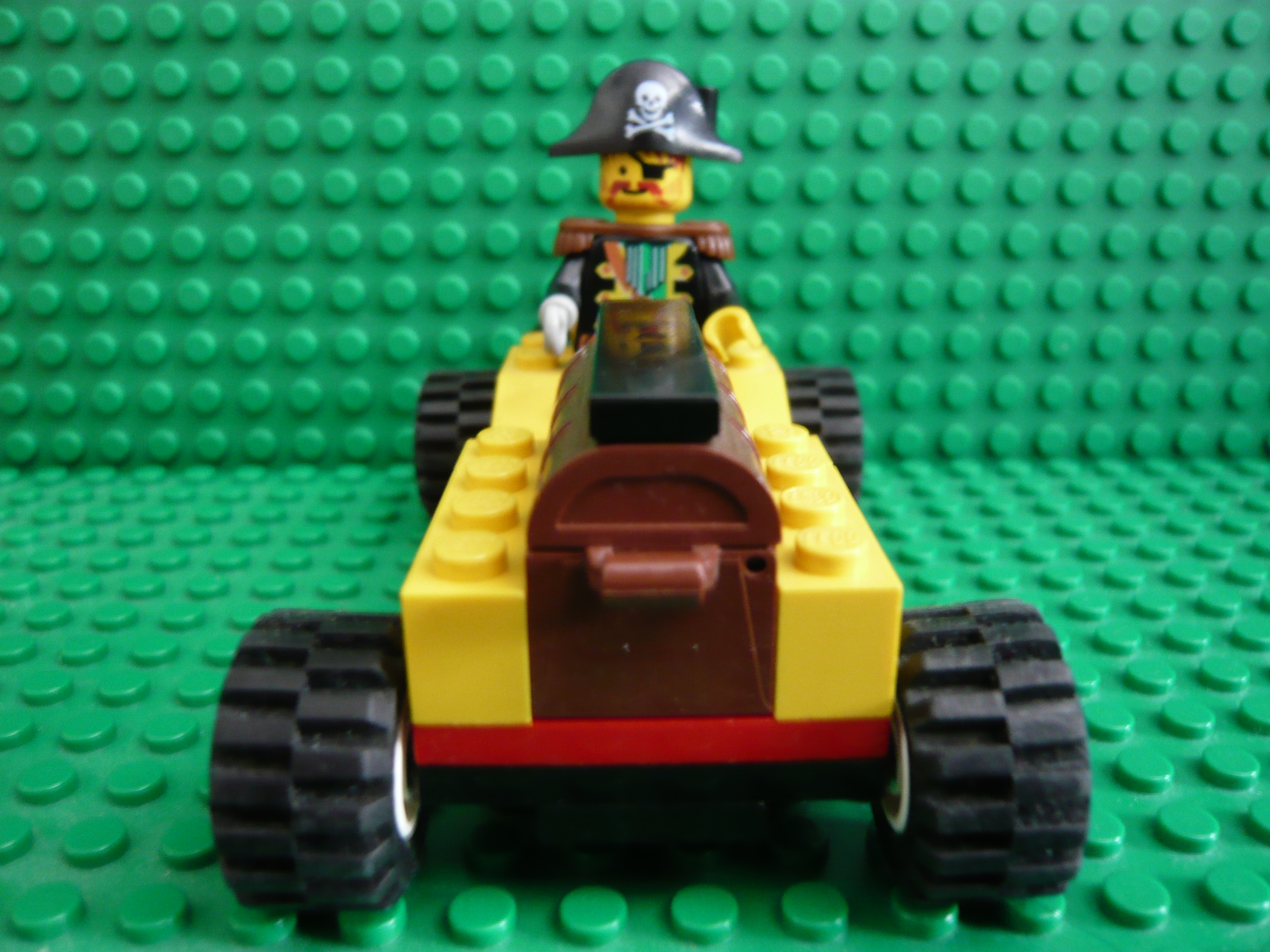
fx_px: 1027
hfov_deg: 63.4
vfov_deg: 49.7
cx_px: 635
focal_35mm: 28
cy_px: 476
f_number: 2.8
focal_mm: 4.6
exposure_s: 1/5
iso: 200
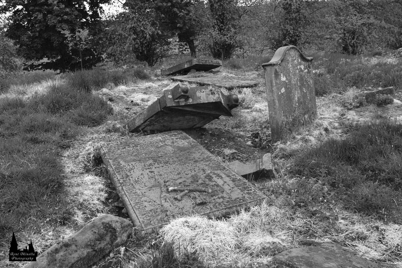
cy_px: 134
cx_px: 201
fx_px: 402
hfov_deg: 53.2
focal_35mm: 36
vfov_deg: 36.8
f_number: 5.6
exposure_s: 1/125
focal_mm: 24
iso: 200
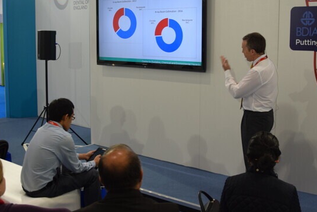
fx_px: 396
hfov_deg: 43.5
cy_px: 89
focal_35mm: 45
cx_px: 182
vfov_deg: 29.8
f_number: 4
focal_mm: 18
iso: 500
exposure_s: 1/60
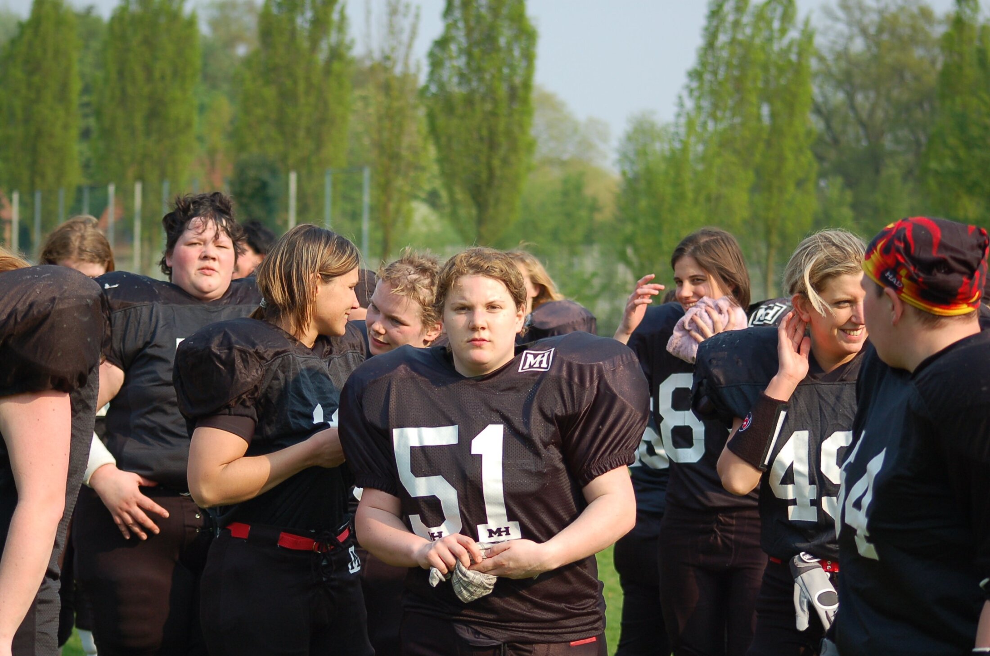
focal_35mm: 105
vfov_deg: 13.0
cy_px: 328
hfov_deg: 19.5
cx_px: 495
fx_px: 2882
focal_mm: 70
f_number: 4
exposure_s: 1/1000
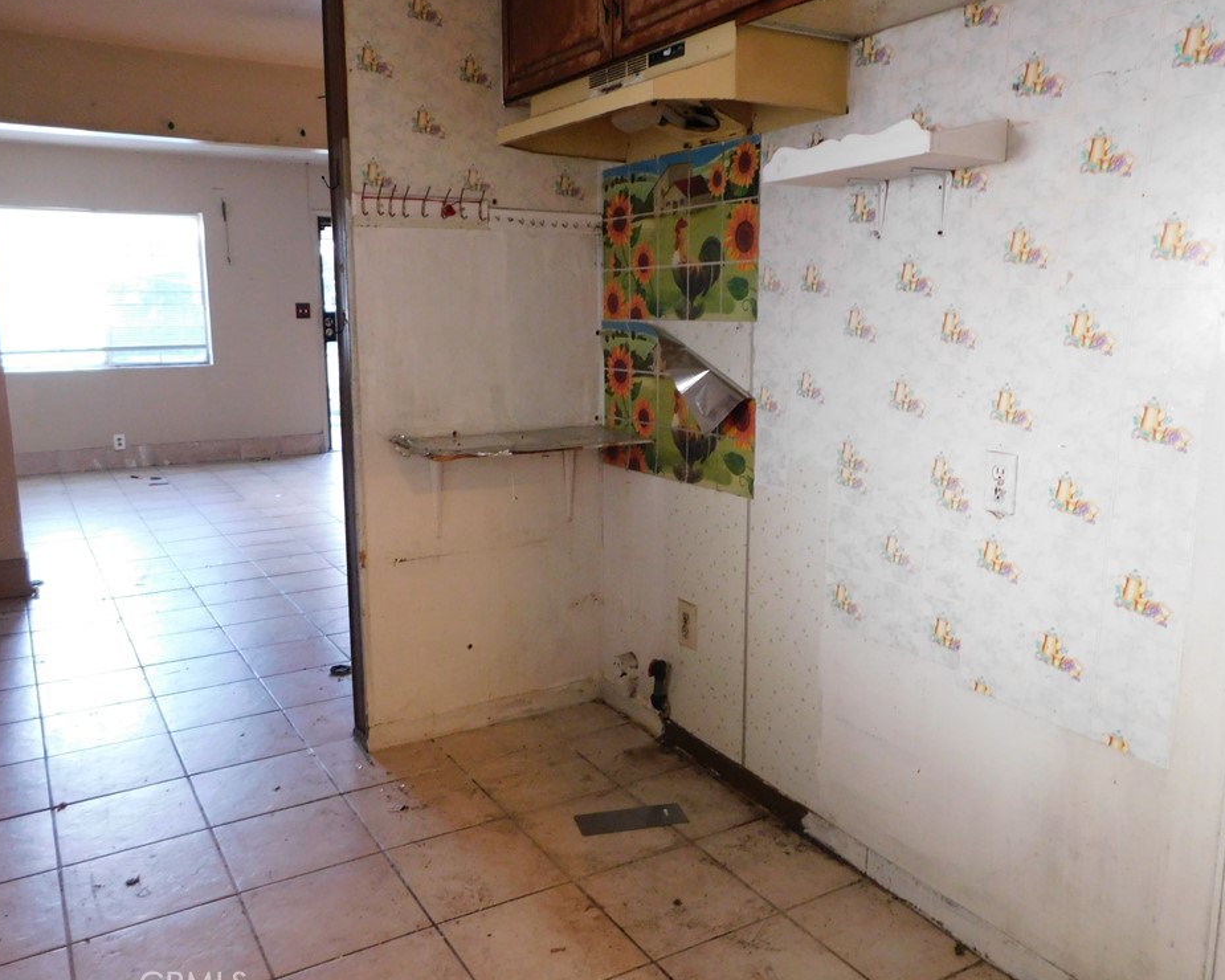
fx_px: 979
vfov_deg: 53.2
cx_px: 603
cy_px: 494
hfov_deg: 64.1
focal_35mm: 27
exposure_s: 1/8
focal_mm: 4.5
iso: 450
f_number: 3.1
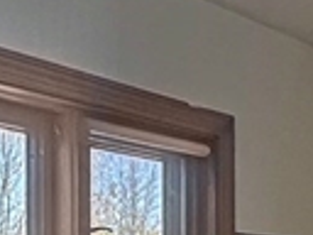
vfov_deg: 11.6
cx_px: 183
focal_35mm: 112
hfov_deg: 17.6
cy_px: 497
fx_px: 1013
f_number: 2.2
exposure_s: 1/280
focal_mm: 2.22
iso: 40
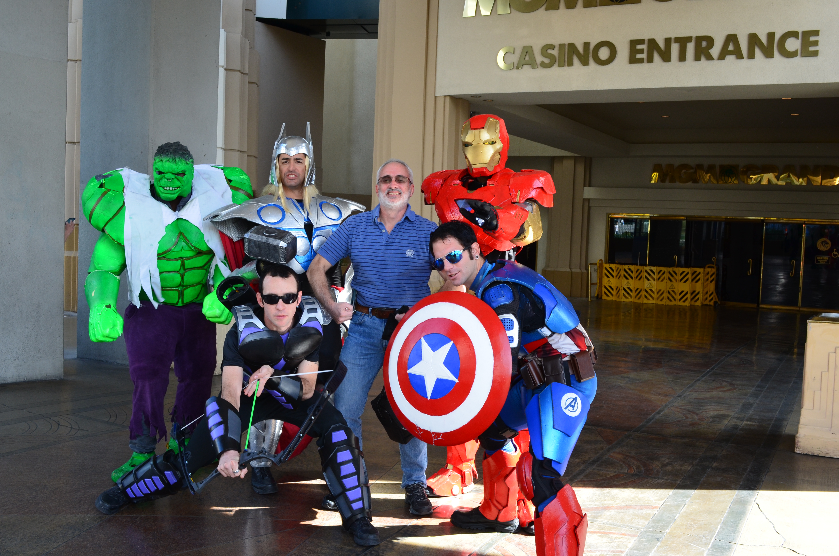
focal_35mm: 36
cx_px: 420
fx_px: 837
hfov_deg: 53.2
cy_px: 278
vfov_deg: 36.7
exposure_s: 1/50
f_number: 10
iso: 400
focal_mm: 24
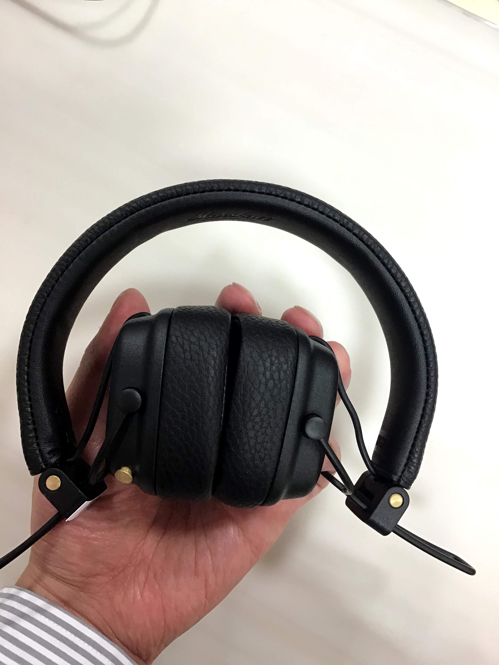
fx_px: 596
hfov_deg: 45.4
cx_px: 250
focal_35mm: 31
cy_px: 332
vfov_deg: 58.4
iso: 40
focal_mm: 3.3
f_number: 2.4
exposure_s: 1/30
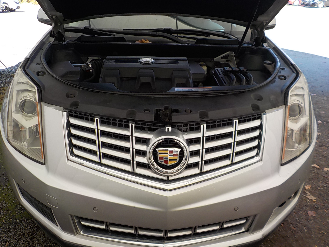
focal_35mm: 30
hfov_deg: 60.0
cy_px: 124
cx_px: 164
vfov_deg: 46.8
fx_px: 285
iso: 125
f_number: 3.3
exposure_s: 1/160
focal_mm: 4.1
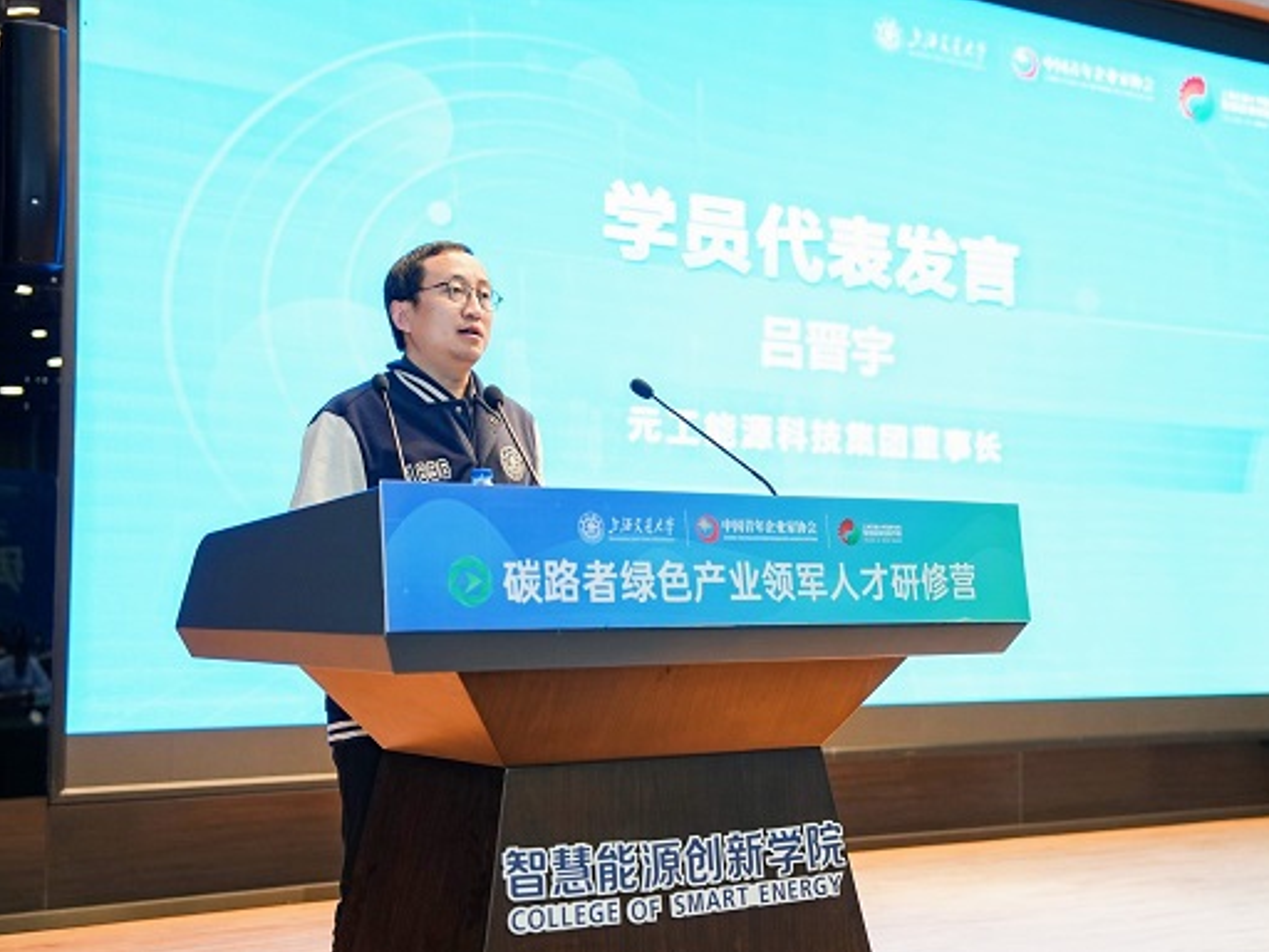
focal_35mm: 49
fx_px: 1796
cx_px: 674
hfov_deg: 38.9
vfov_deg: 29.7
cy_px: 476
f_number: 2.8
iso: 1000
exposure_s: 1/161
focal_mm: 45
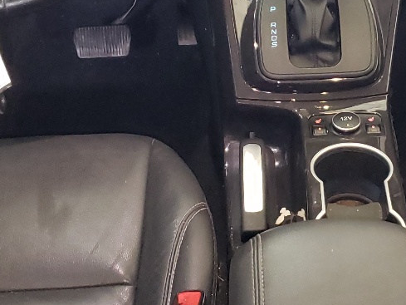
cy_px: 96
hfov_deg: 22.7
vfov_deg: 17.3
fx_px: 997
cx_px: 319
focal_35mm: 85
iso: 496
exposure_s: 1/24
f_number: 1.5
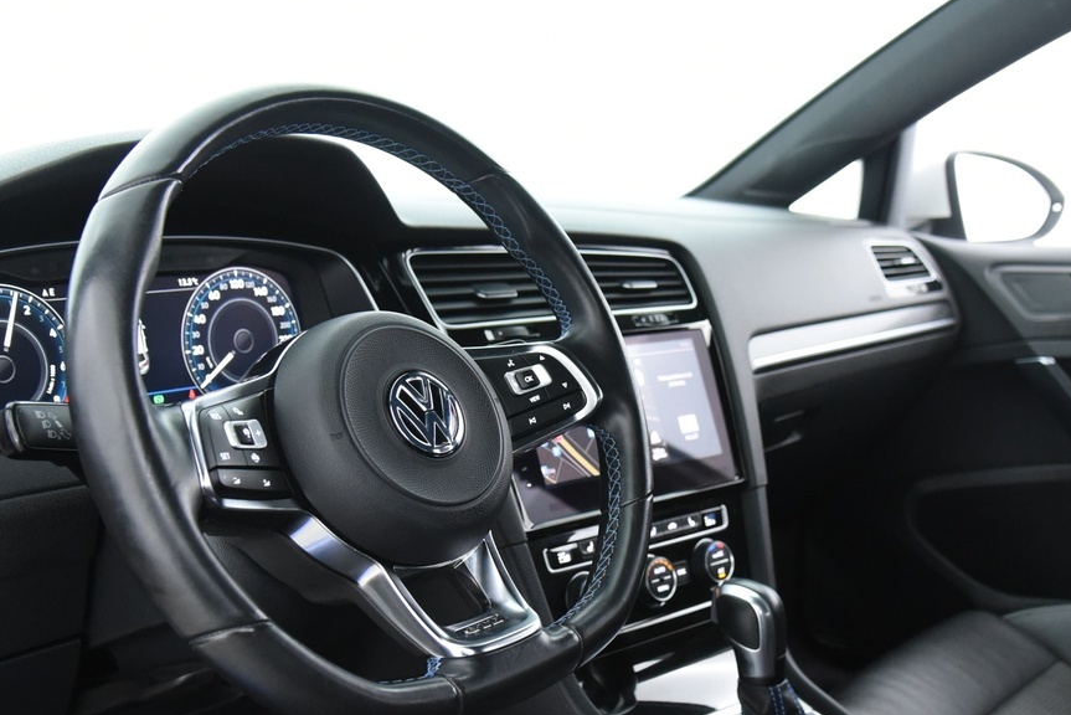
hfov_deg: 43.3
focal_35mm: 45
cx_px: 656
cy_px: 474
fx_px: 1339
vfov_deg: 29.7
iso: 4000
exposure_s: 1/20
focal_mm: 24
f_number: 4
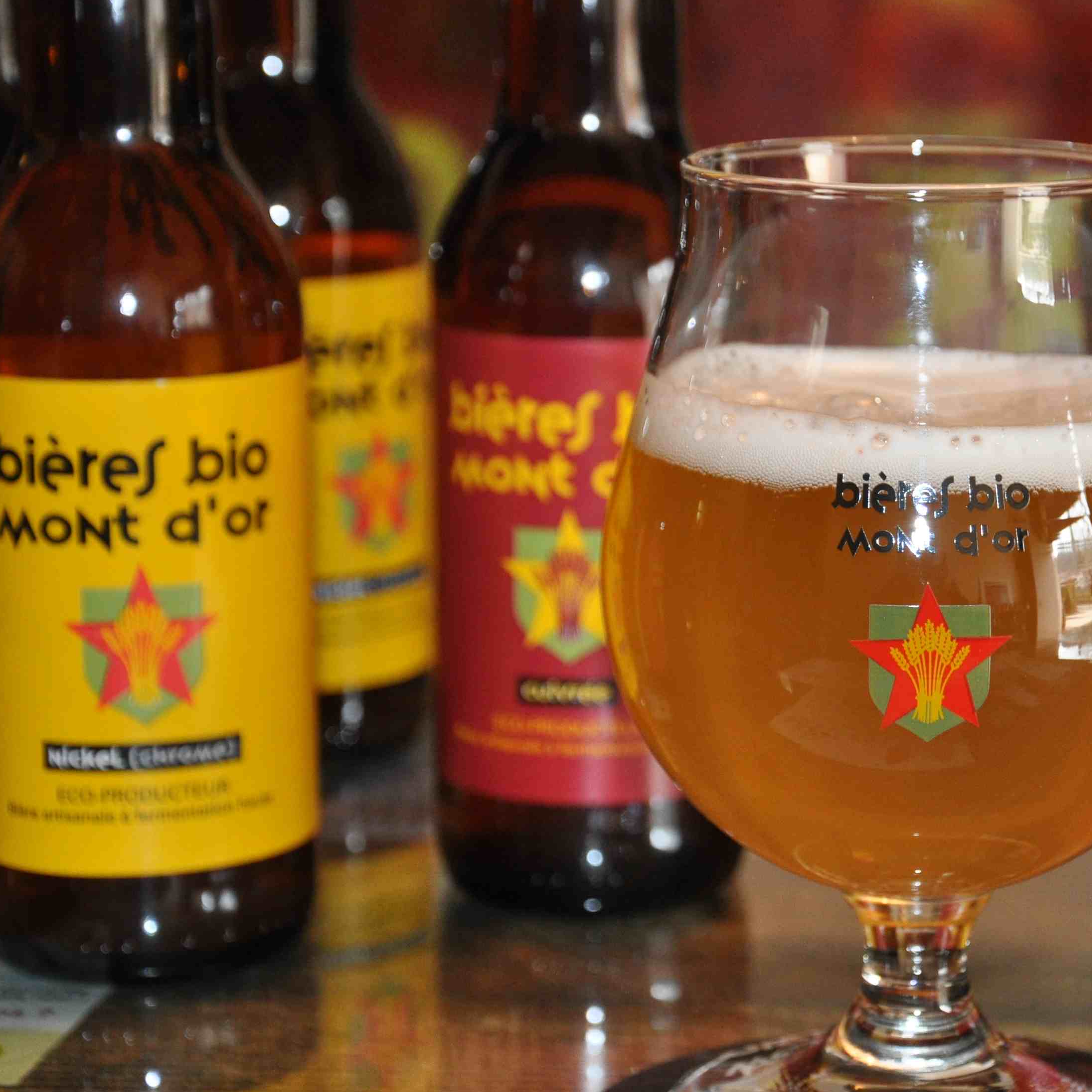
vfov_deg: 15.6
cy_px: 521
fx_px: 3991
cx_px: 927
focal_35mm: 112
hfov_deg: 15.4
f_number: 4.8
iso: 800
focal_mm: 45
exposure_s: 1/60
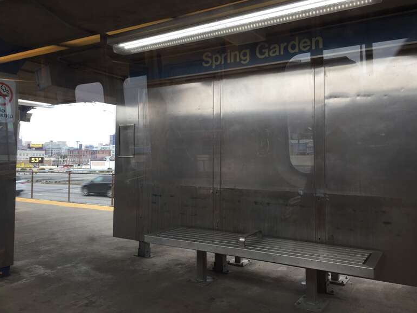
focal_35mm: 30
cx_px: 212
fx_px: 361
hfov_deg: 60.0
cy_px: 152
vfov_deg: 46.8
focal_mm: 4.15
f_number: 2.2
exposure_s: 1/60
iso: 32
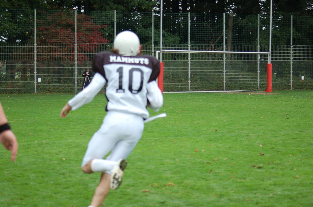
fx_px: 911
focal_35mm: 105
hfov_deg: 19.5
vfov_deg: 13.0
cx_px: 156
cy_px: 104
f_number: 4
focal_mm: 70
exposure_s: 1/500
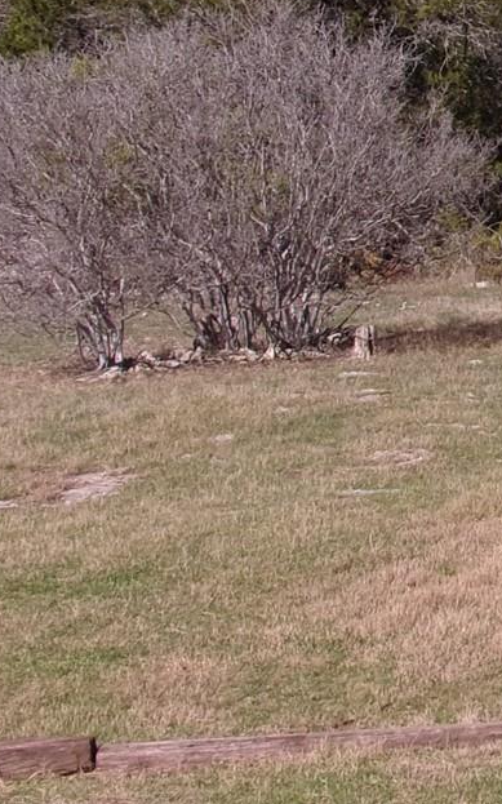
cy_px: -37
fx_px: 2519
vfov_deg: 17.6
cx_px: 995
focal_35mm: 115
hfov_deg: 10.5
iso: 80
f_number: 12.2
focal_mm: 5.9
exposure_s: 1/140
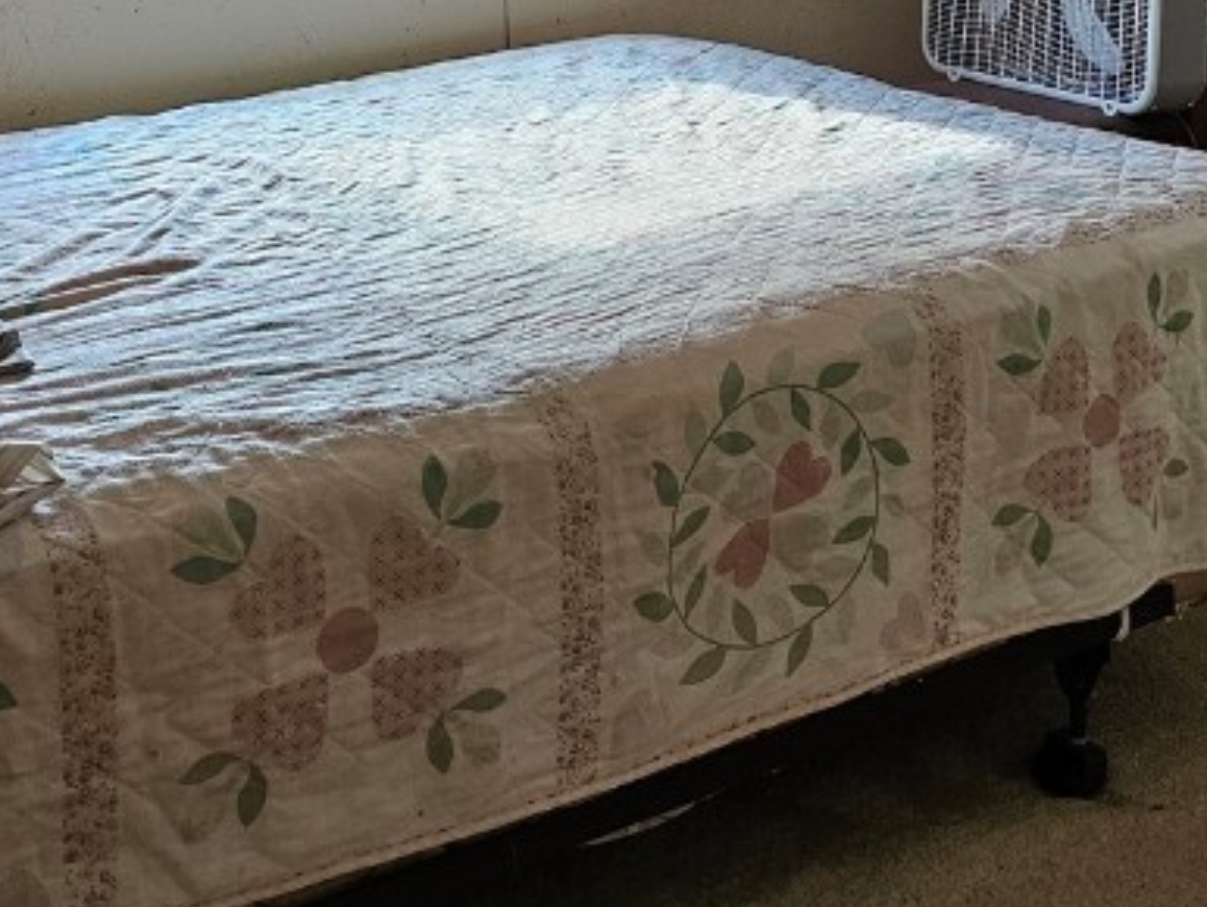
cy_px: -81
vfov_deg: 22.7
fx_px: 2128
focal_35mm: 61
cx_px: 725
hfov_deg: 31.6
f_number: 1.7
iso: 250
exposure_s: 1/120
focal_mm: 6.3
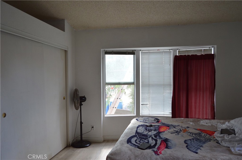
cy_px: 80
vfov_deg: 47.8
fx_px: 181
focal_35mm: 27
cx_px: 121
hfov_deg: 67.4
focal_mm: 18
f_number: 4.5
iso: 400
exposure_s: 1/80
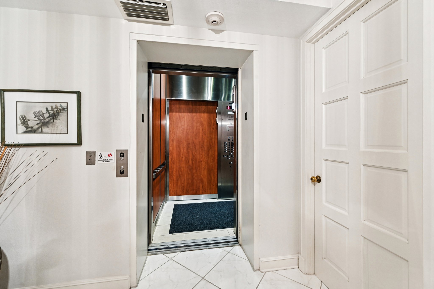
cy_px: 144
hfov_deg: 104.3
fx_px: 169
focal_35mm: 14
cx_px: 217
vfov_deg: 81.2
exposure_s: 1/2.5
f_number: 8
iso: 400
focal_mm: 14
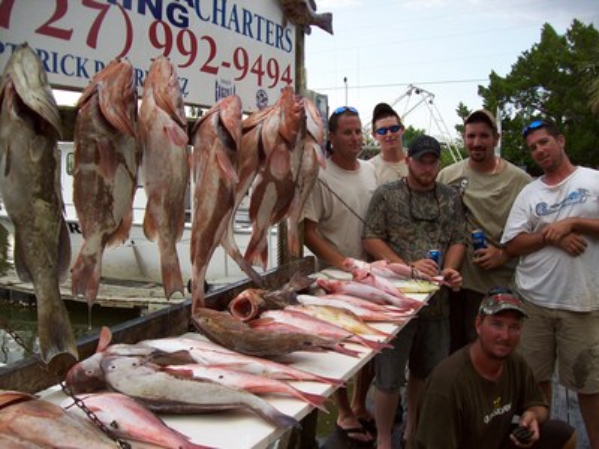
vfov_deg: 39.7
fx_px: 623
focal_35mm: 36
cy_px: 224
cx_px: 300
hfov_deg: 51.4
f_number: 2.7
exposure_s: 1/318
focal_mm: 6
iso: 80
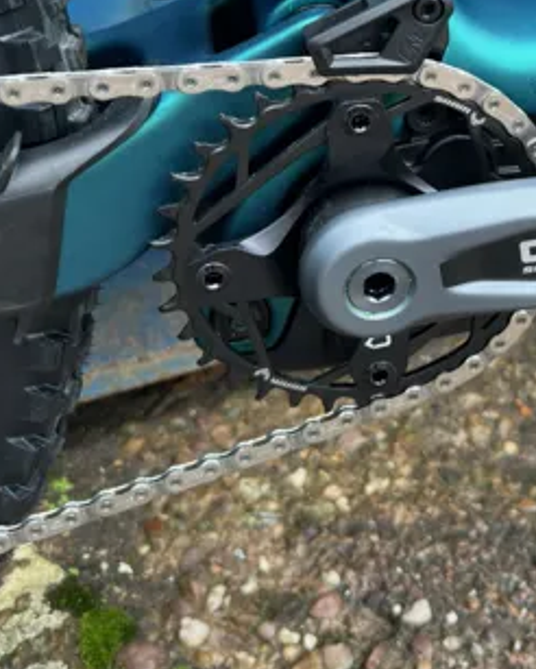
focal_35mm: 61
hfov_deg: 23.2
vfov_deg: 30.1
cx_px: 614
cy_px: 120
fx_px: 1208
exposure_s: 1/50
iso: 80
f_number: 1.78
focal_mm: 6.86
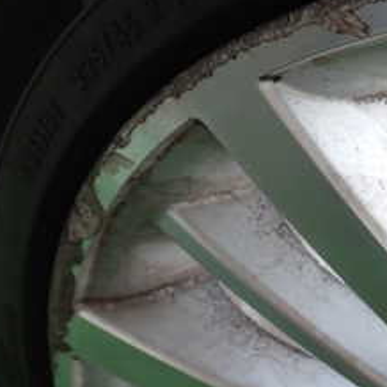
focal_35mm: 73
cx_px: 366
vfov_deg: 23.6
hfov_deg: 22.9
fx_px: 923
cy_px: 163
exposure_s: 1/60
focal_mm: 5.4
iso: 160
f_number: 2.3
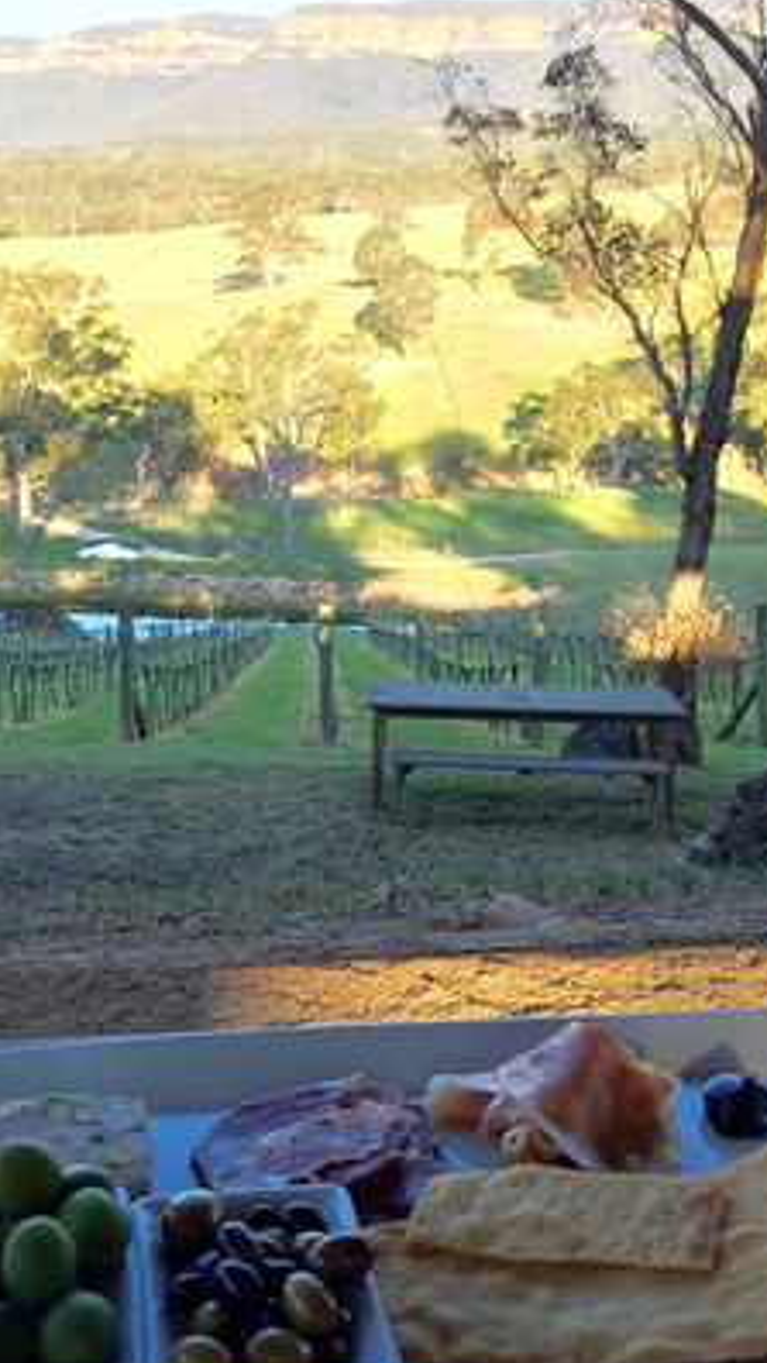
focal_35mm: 51
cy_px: 527
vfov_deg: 40.3
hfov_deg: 23.5
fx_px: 1842
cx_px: 323
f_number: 2.2
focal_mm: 4.15
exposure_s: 1/238
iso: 32
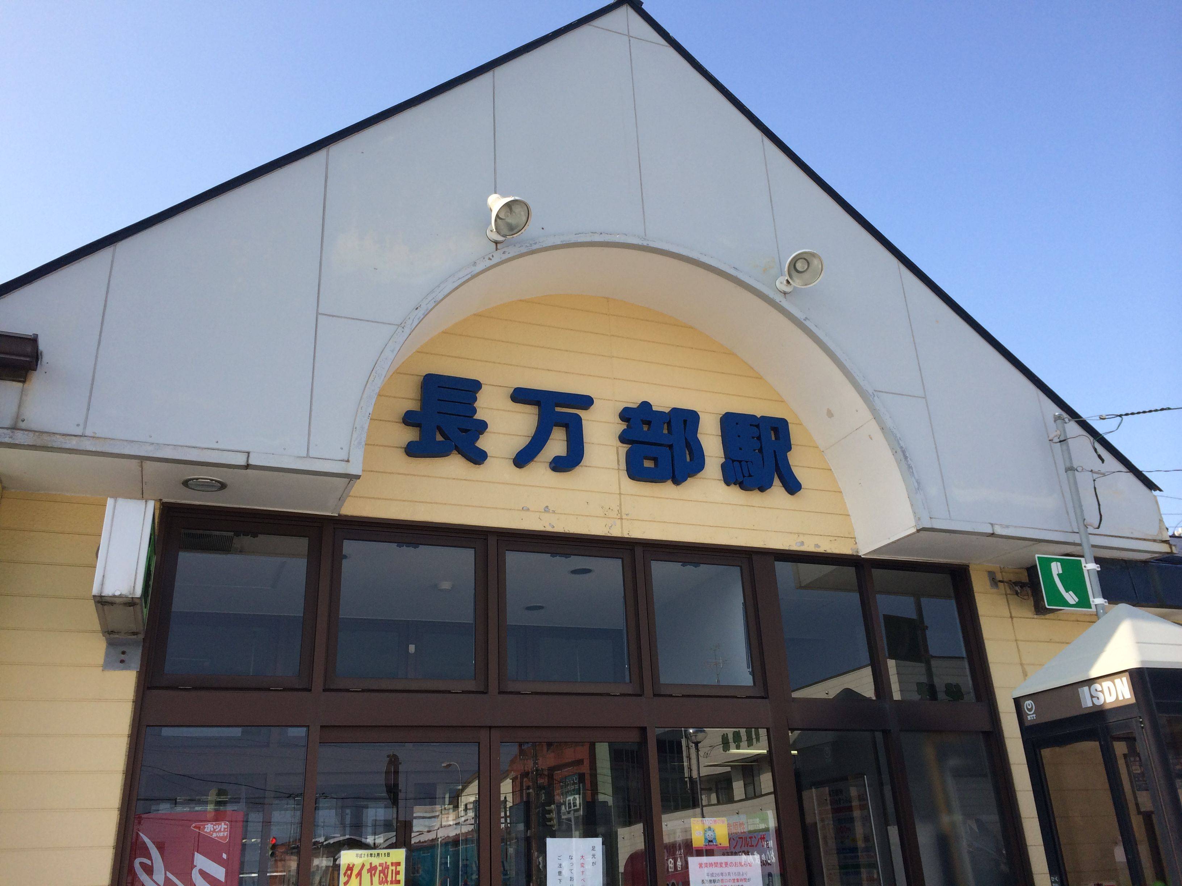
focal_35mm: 30
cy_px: 443
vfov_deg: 46.8
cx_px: 591
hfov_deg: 60.0
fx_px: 1024
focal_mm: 4.12
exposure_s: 1/1580
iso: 32
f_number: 2.2
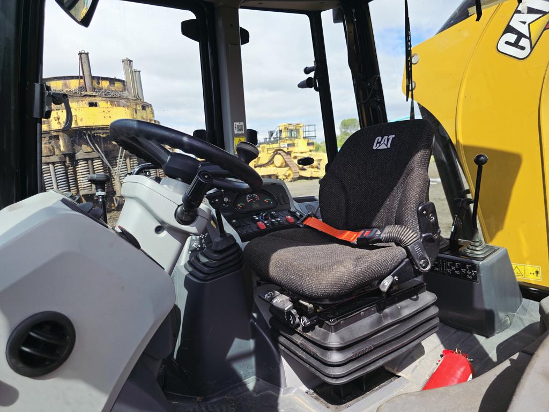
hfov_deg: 73.9
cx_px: 274
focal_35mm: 23
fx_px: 365
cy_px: 206
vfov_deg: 58.9
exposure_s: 1/406
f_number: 1.7
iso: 12
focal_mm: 6.3
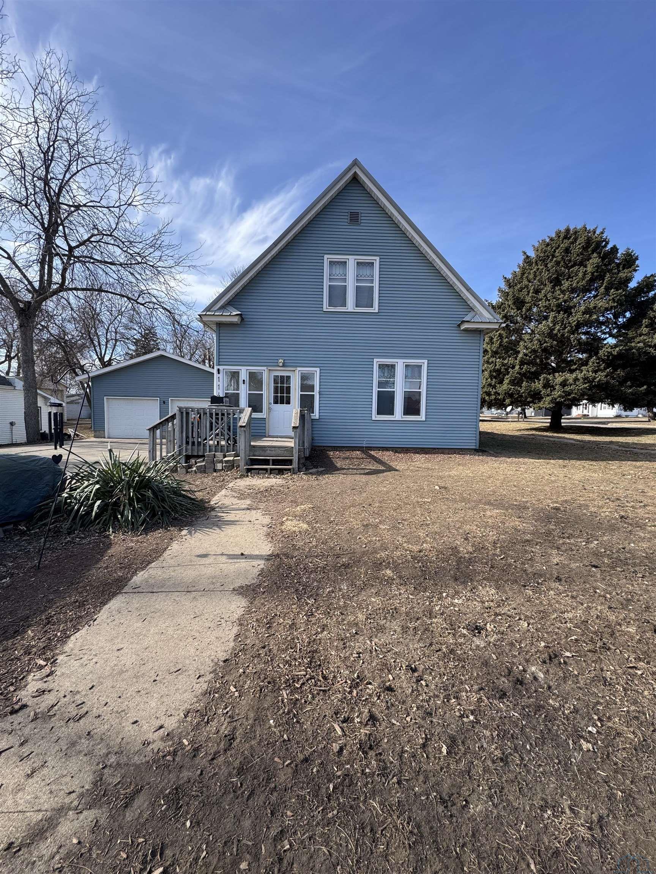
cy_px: 437
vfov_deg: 102.1
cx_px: 328
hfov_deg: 85.7
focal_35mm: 14
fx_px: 354
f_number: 2.2
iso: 40
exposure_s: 1/641
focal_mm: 2.22
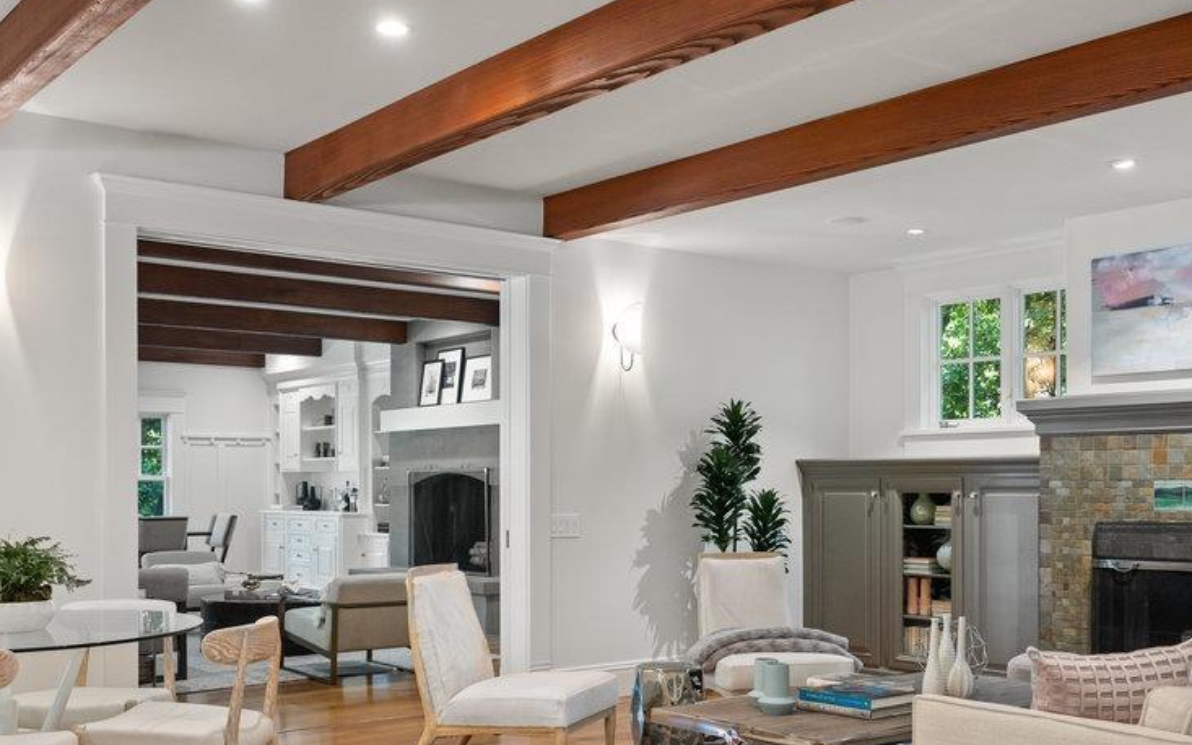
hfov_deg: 49.3
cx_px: 626
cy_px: 477
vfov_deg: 31.8
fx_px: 1299
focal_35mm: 40
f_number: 4
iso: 800
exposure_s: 1/40
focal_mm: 24
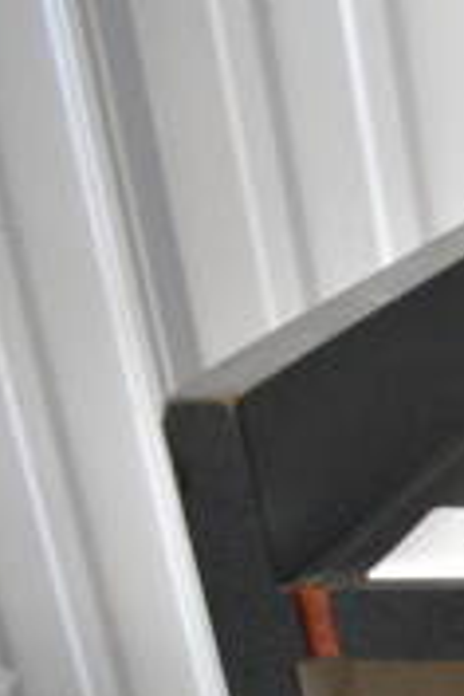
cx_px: 1191
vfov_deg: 21.1
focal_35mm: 93
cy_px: 704
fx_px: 1798
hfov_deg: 11.5
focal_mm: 18
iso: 6400
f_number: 3.5
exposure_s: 1/125
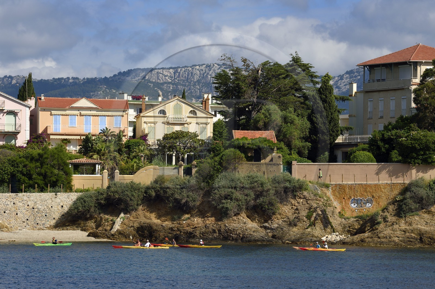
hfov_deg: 11.1
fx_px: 2234
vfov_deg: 7.4
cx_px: 218
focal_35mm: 185
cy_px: 144
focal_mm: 185
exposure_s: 1/500
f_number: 11
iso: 200
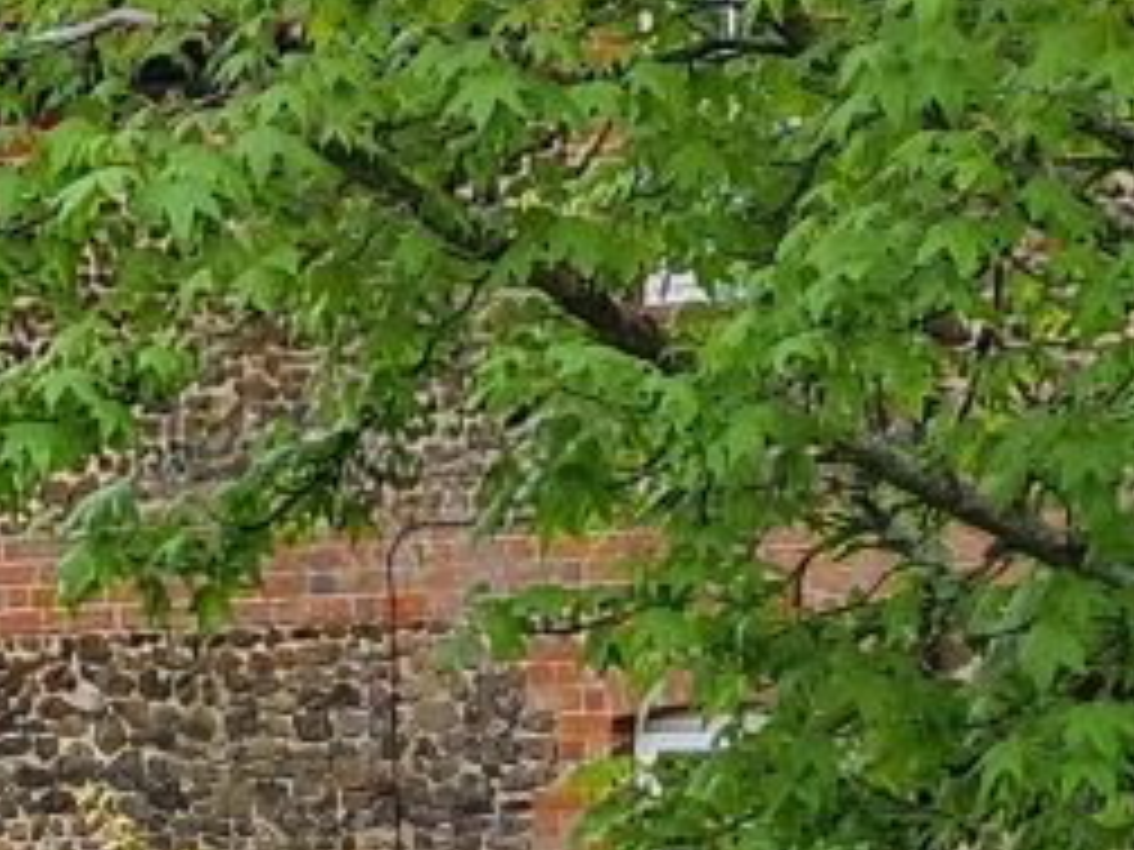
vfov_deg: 15.0
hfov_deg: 18.9
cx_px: -252
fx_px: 3210
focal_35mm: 98
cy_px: 115
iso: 50
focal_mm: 5.4
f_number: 1.8
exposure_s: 1/310
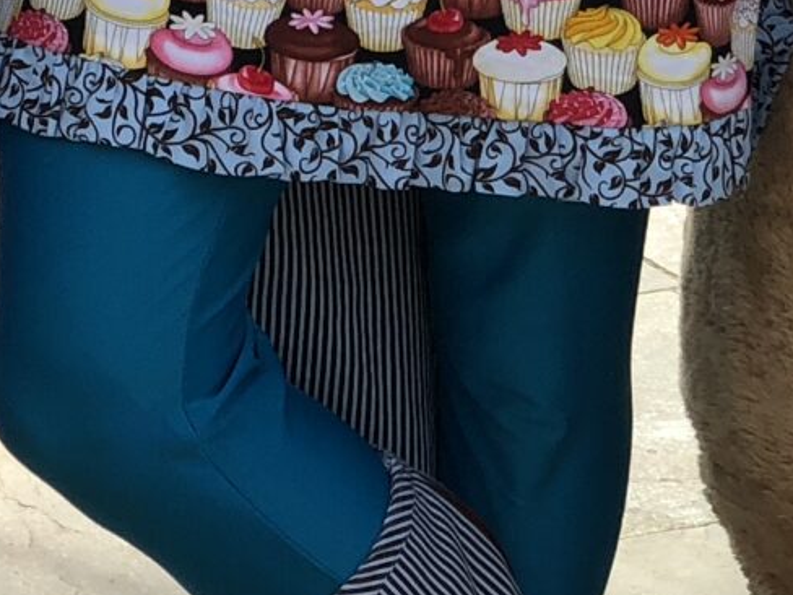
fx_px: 6254
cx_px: 122
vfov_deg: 5.3
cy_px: -733
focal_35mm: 273
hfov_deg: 7.2
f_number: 2.4
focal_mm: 6
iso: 16
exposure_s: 1/426
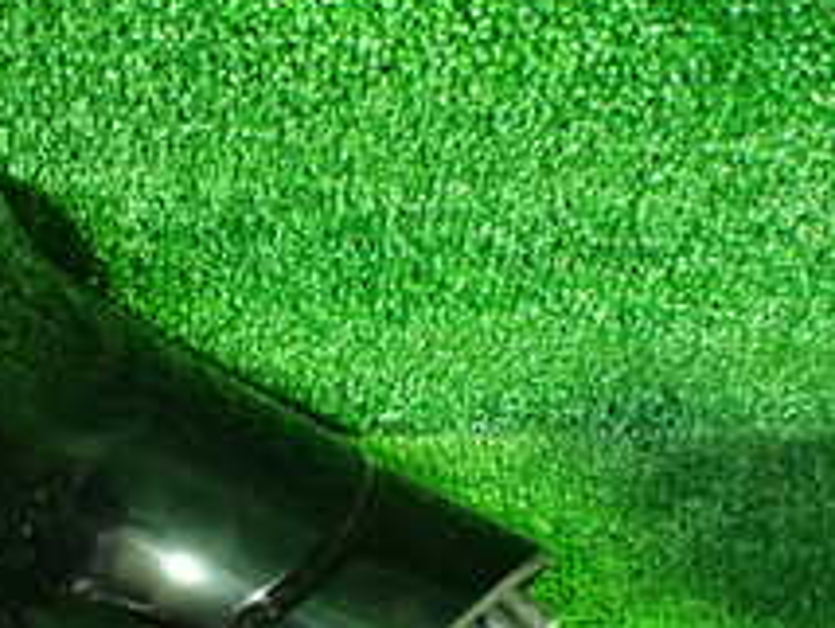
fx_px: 2029
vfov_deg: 17.3
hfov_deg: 22.7
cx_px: 82
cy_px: 573
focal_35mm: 84
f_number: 2.3
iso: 1250
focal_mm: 5.4
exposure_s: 1/30
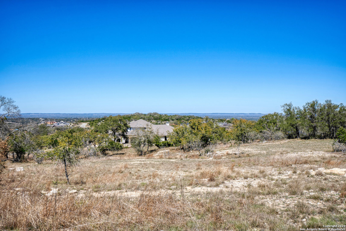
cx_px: 173
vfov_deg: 37.9
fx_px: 336
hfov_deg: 54.4
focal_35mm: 35
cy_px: 116
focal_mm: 35
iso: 100
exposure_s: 1/125
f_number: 6.3
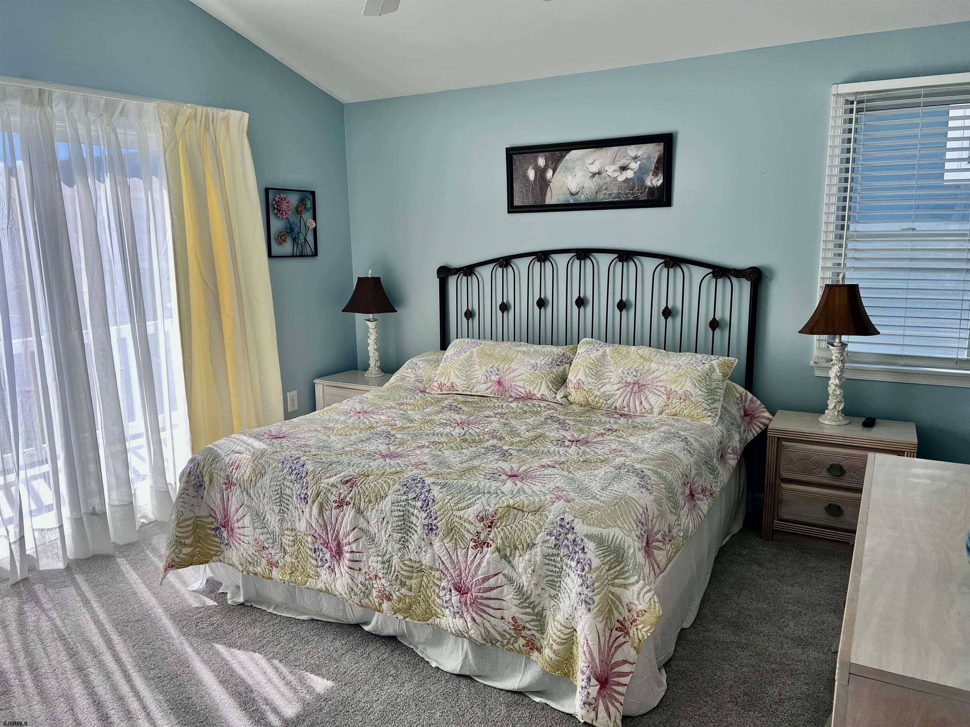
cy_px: 364
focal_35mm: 26
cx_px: 485
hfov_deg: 67.3
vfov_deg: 53.1
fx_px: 729
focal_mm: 5.7
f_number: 1.5
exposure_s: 1/859
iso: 50
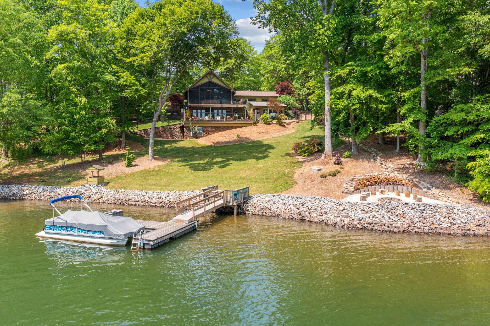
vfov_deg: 46.4
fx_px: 381
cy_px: 163
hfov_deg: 65.5
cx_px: 245
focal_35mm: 28
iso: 100
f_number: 5
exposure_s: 1/240
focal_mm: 10.26
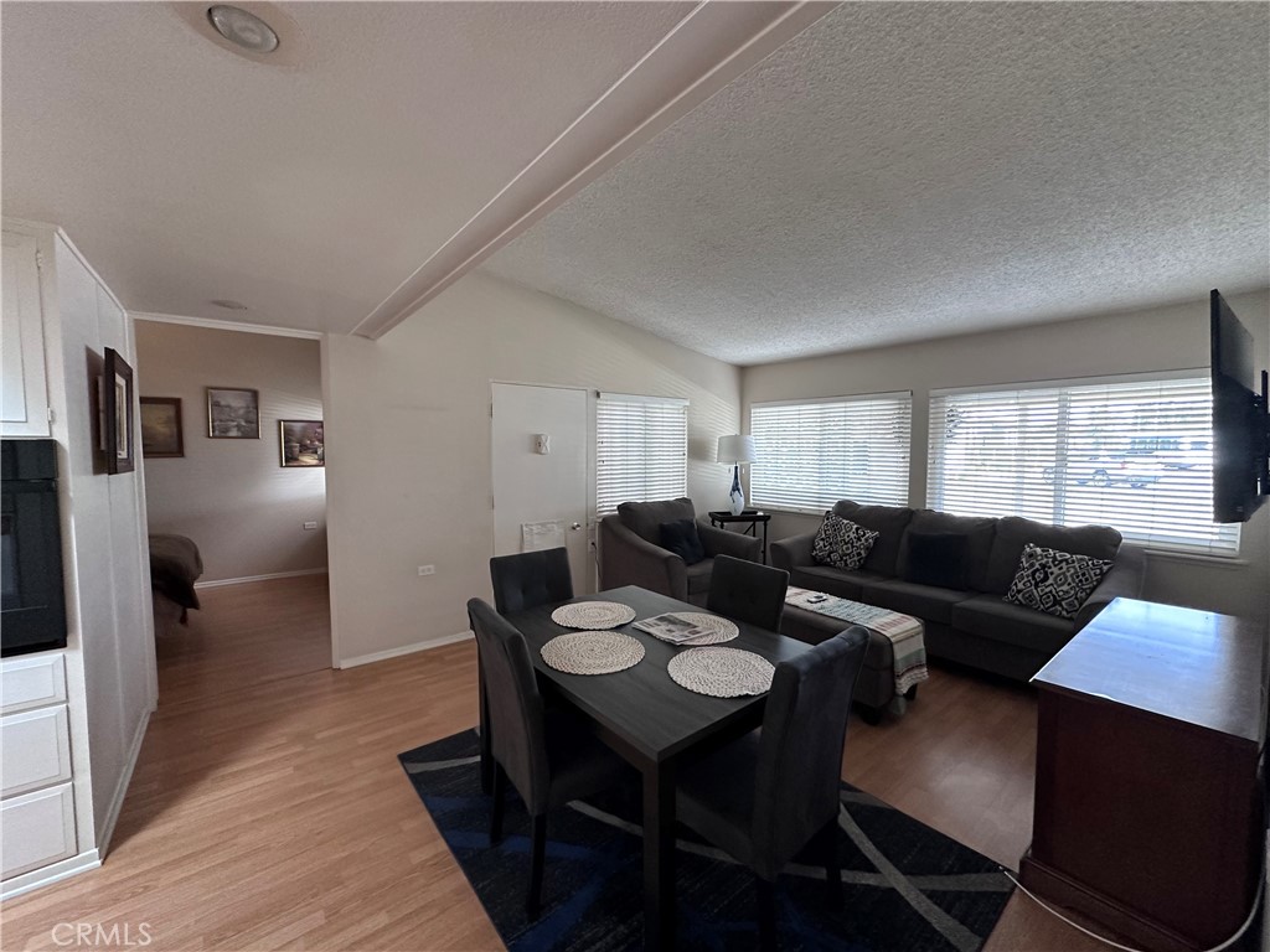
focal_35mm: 14
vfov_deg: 85.7
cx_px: 635
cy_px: 476
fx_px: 514
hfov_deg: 102.1
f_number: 2.2
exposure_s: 1/95
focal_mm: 2.22
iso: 320
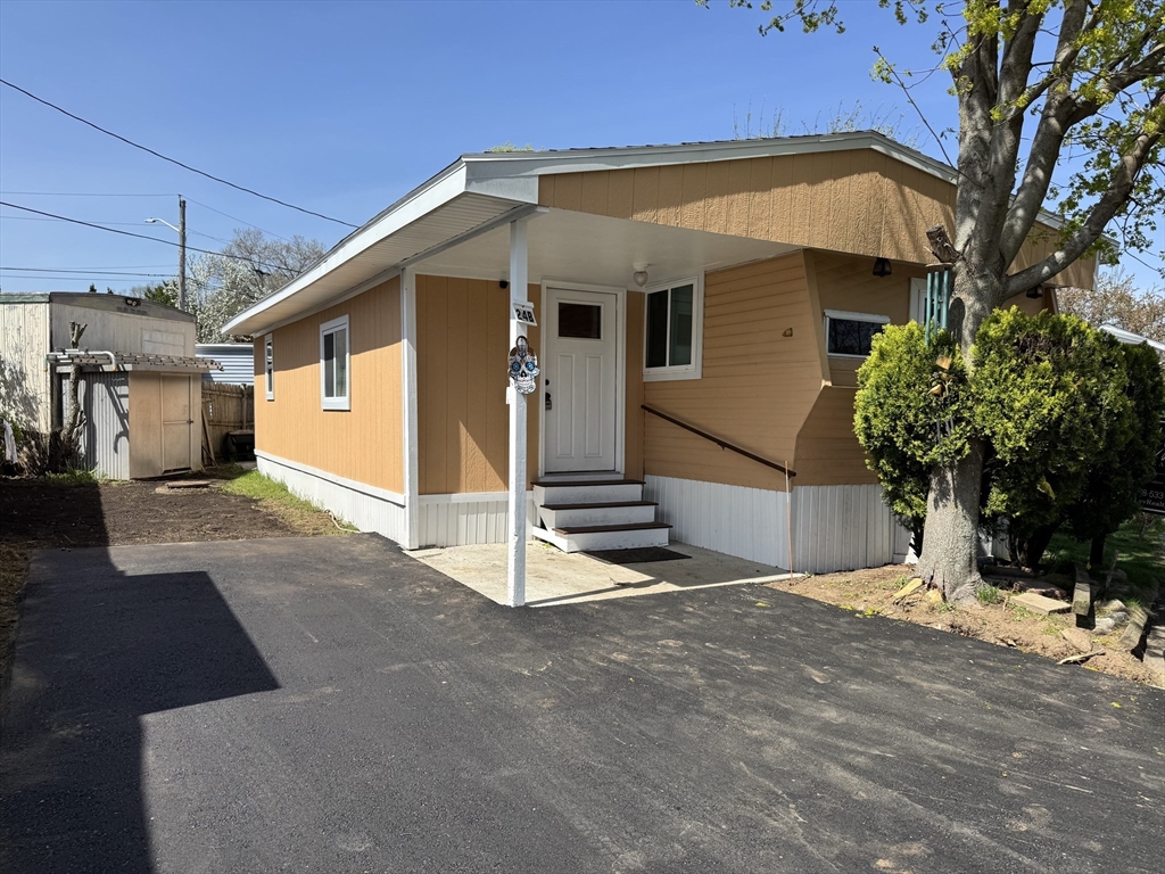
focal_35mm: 24
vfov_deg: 56.8
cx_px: 582
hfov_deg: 71.6
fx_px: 808
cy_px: 437
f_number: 1.78
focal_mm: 6.76
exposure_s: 1/3802
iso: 80
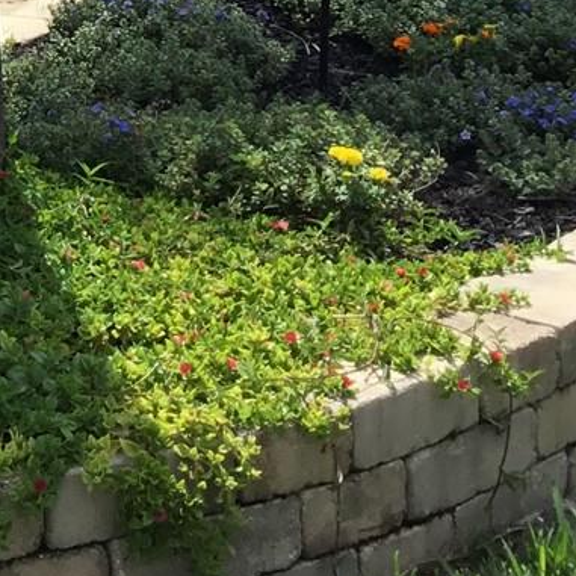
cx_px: -171
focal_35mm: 115
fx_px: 2165
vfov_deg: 14.2
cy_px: -289
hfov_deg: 14.5
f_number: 2.4
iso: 25
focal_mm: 3.3
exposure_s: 1/1131
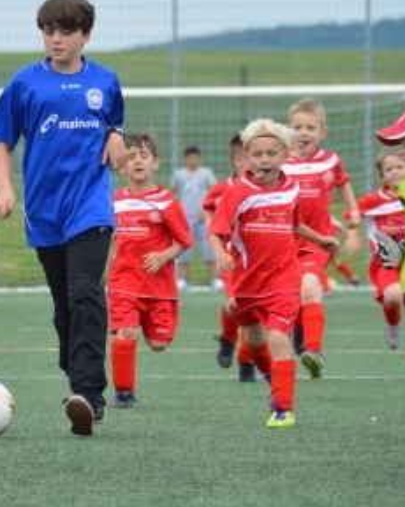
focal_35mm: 498
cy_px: 198
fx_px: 7469
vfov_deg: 3.9
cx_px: 11
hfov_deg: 3.1
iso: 400
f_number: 5.6
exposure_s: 1/1000
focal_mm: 170
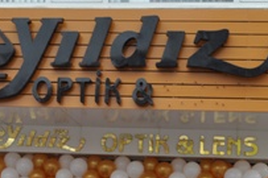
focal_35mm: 119
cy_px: 171
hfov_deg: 17.2
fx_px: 885
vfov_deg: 11.4
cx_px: 121
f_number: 5.6
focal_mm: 36
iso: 400
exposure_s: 1/125
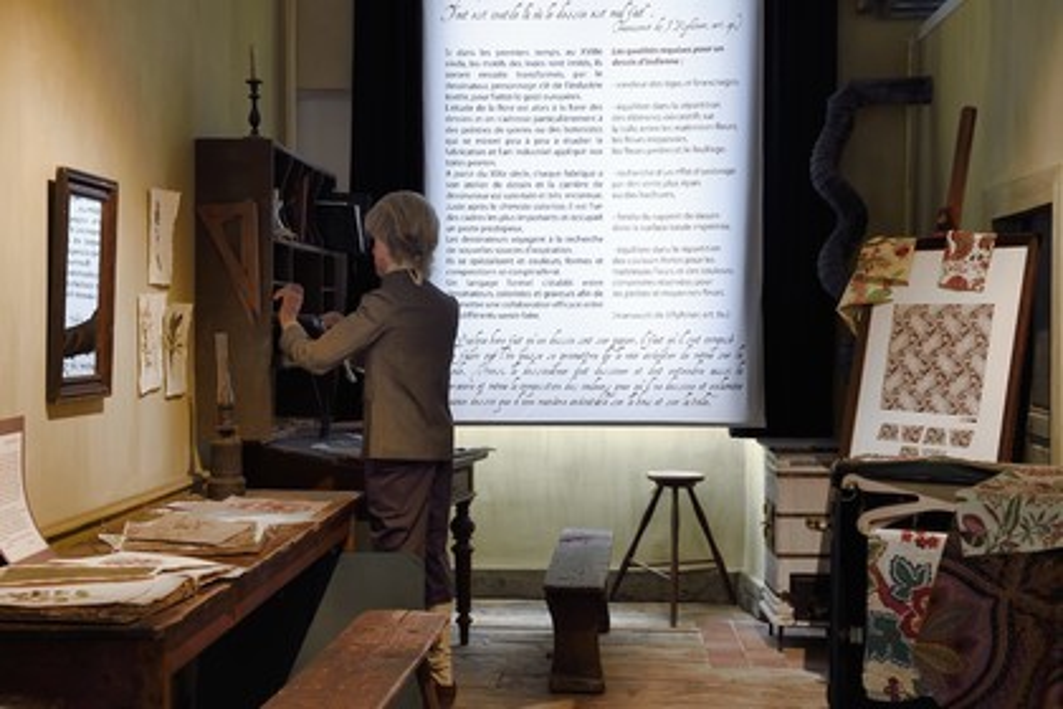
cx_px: 532
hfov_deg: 39.6
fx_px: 1476
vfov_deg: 27.0
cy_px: 354
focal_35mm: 50
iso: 1600
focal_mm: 50
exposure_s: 1/15
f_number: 7.1
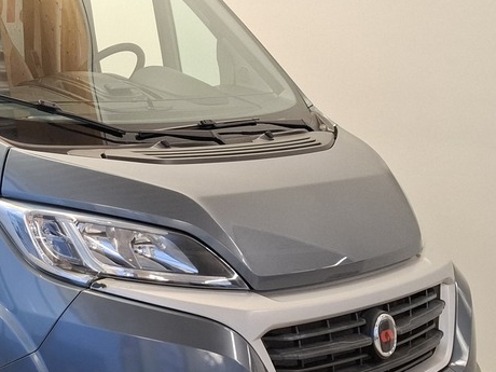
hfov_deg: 25.0
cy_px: 224
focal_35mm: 72
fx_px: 1032
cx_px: -57
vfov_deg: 20.4
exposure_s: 1/100
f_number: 1.8
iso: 160
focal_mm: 5.54
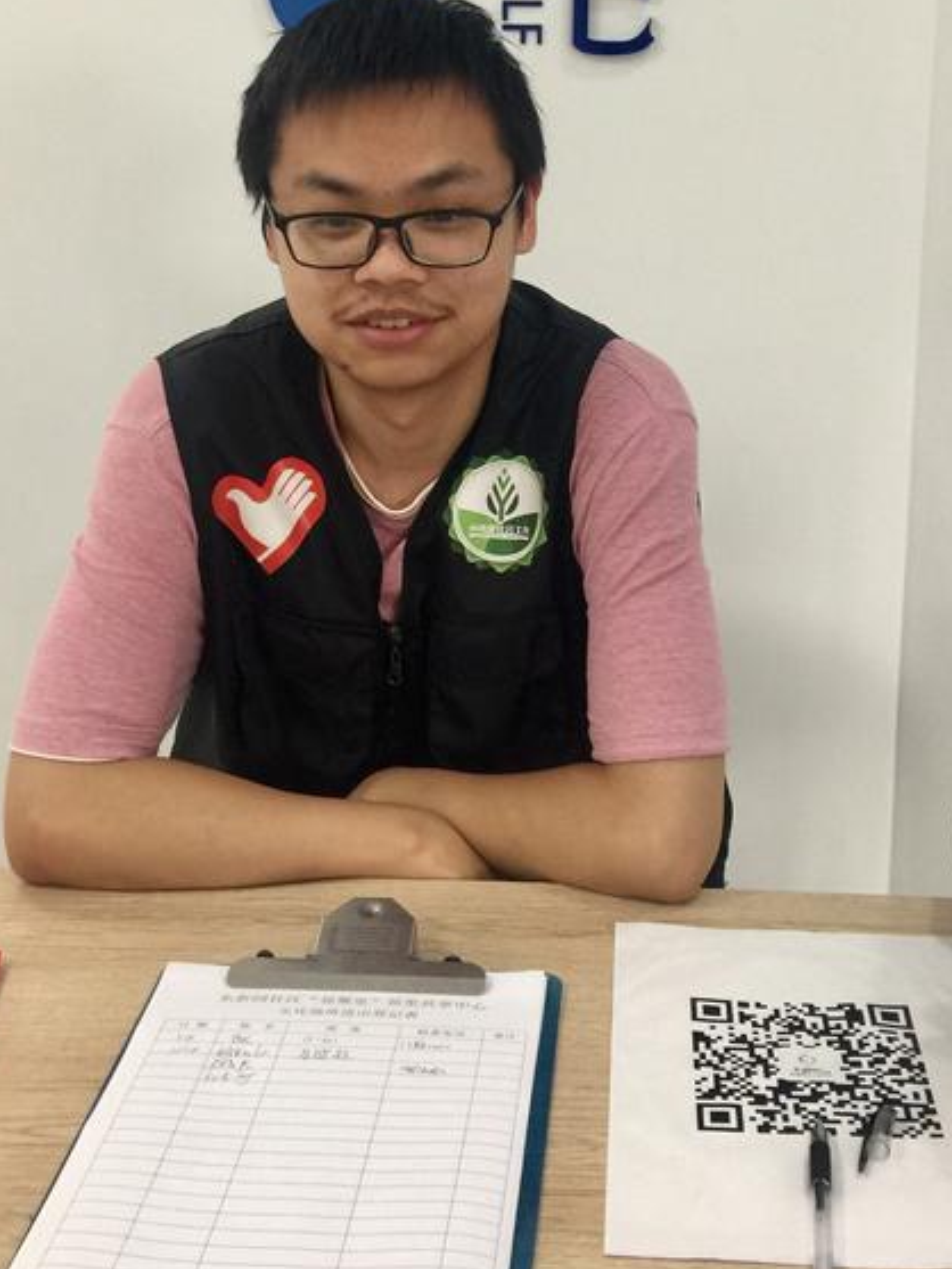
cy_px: 346
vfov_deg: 37.4
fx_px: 1833
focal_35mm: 50
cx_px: 540
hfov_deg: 29.1
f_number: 2.2
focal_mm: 4.15
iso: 40
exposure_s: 1/33
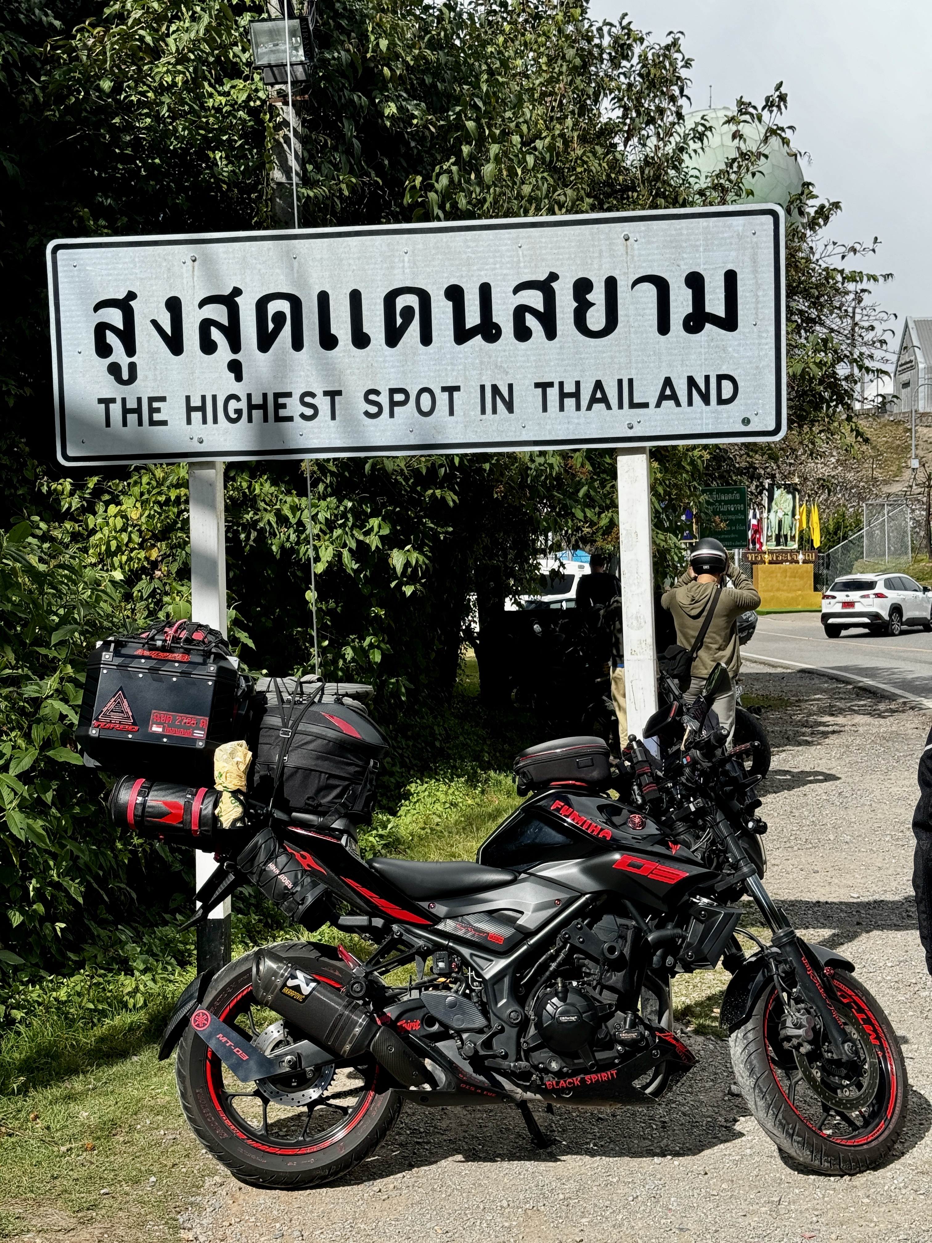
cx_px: 466
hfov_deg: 30.3
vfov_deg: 39.7
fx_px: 1723
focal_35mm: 48
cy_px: 622
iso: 64
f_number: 1.78
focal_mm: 6.86
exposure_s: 1/4608
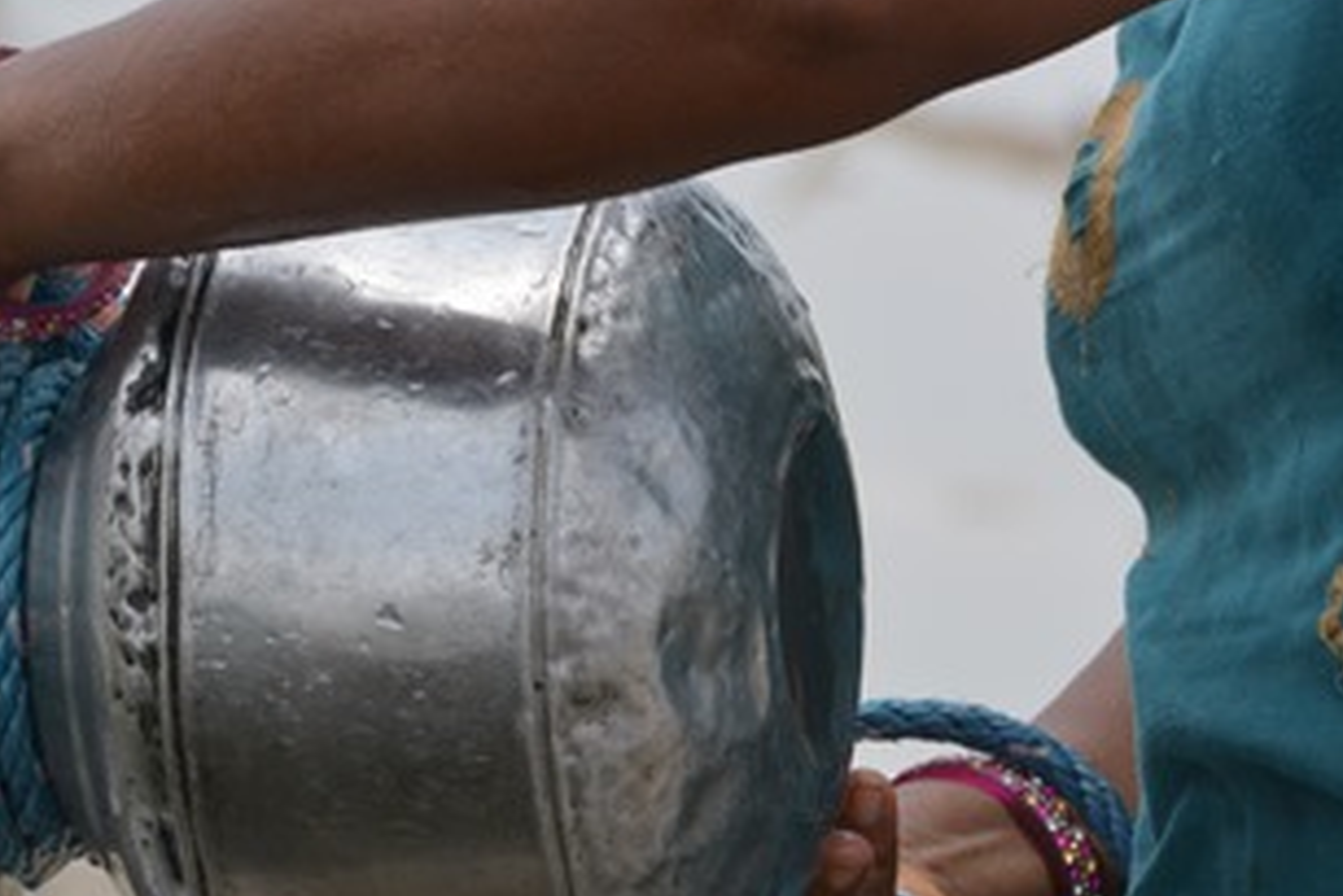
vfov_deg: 3.3
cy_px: 793
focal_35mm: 417
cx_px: 127
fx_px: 15563
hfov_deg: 4.9
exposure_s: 1/800
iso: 1000
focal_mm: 200
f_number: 14
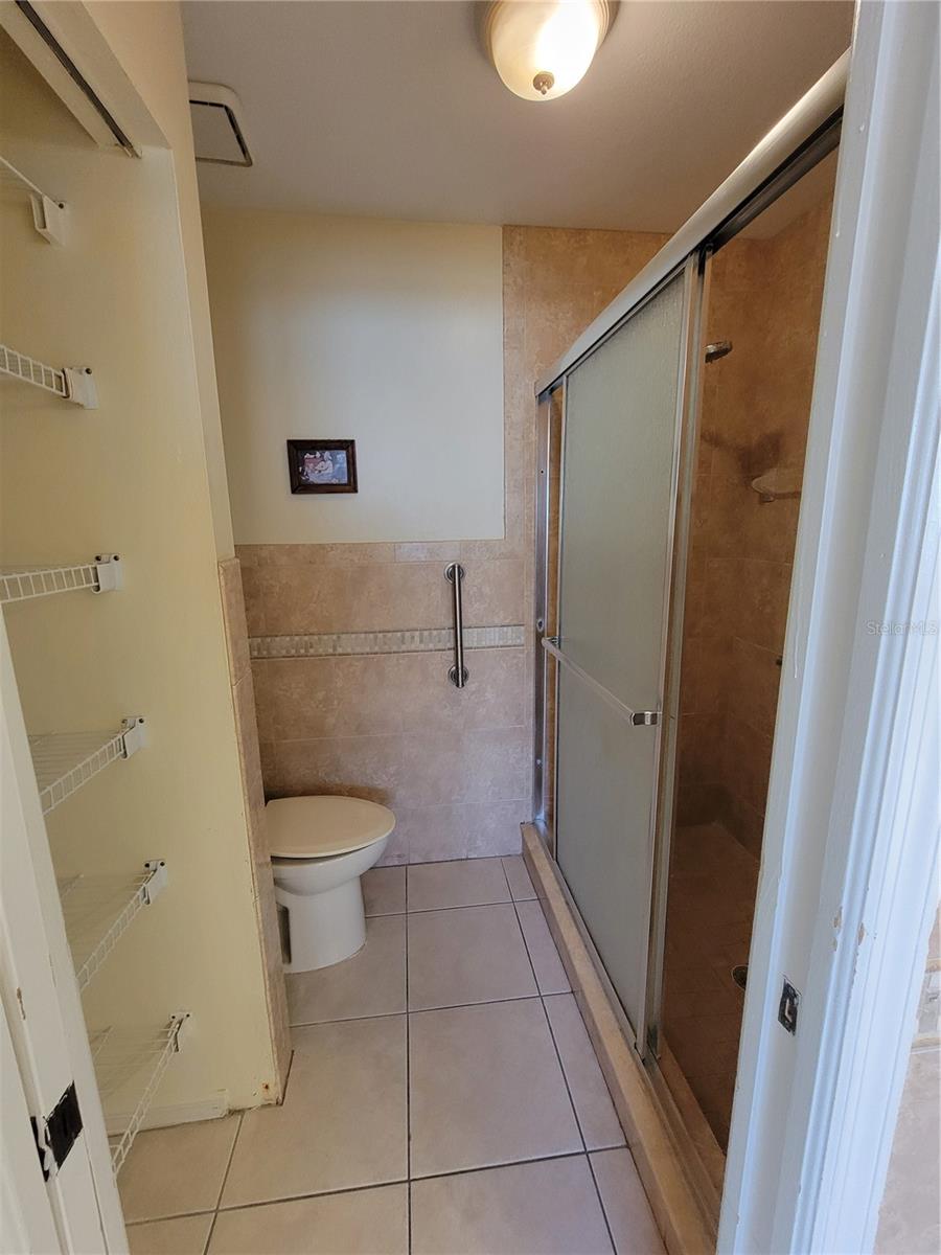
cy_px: 628
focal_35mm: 13
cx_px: 470
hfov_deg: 89.9
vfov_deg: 106.2
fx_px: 471
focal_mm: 2.2
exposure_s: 1/60
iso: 320
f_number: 2.2
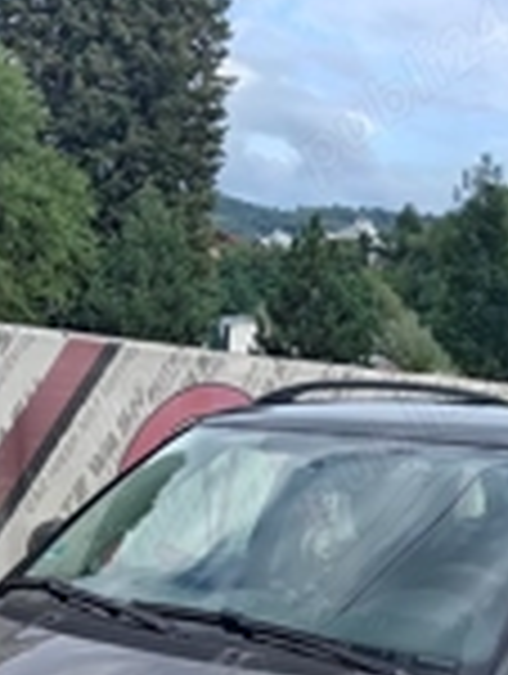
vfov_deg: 24.3
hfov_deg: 20.5
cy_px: 828
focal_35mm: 72
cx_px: 283
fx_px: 1405
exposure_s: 1/158
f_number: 1.8
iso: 100
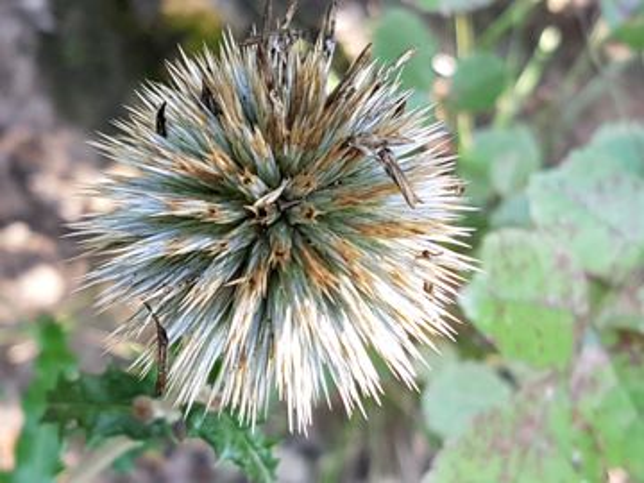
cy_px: 242
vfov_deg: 53.1
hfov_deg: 67.3
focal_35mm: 26
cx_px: 322
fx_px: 484
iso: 50
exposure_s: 1/50
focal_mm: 4.2
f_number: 1.7
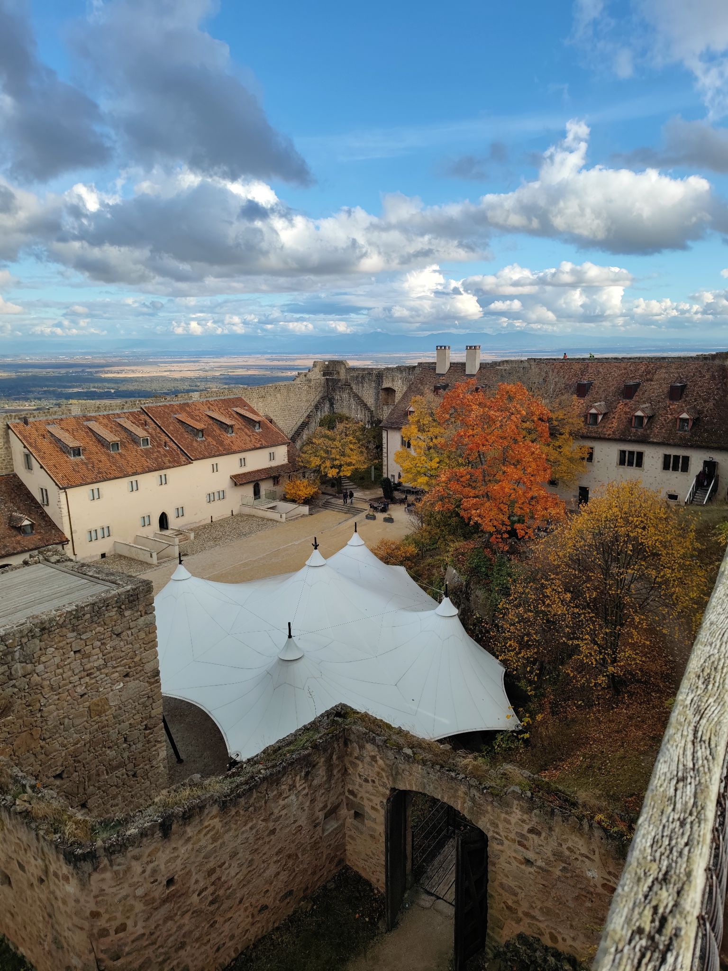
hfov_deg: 37.7
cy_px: 486
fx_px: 1066
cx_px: 364
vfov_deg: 49.0
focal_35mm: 38
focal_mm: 7.59
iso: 50
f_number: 1.95
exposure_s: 1/1282
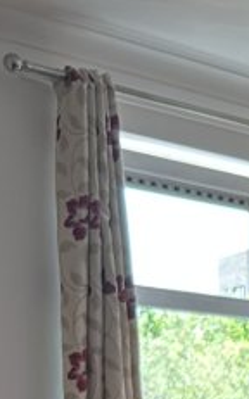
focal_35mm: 129
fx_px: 1403
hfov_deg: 8.9
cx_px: 661
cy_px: 819
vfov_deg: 13.6
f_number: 1.5
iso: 50
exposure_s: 1/100
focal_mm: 5.7
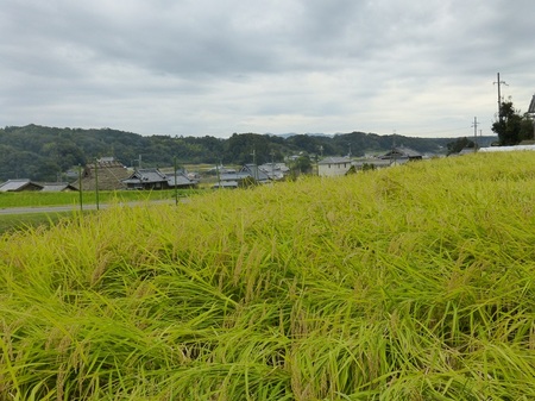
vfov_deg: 37.7
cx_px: 268
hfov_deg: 49.0
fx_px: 587
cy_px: 200
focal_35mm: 38
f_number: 3.6
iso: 200
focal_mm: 6.5
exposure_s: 1/500
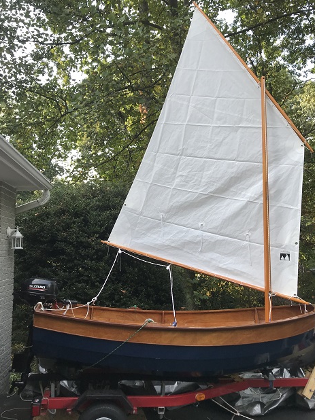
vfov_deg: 61.7
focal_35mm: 29
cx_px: 155
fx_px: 352
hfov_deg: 48.2
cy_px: 205
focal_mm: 3.99
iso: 20
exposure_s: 1/286
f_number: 1.8
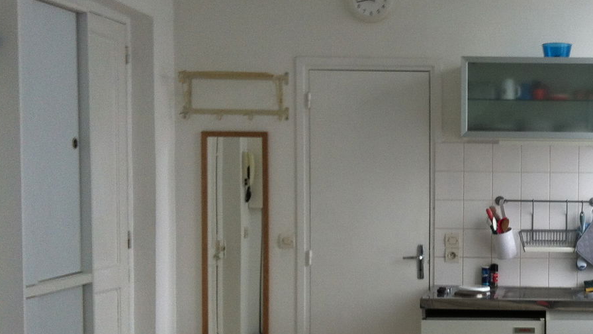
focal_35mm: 68
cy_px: 220
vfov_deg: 17.7
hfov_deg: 29.8
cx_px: 522
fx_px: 1069
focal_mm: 3.85
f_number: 2.8
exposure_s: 1/20
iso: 80
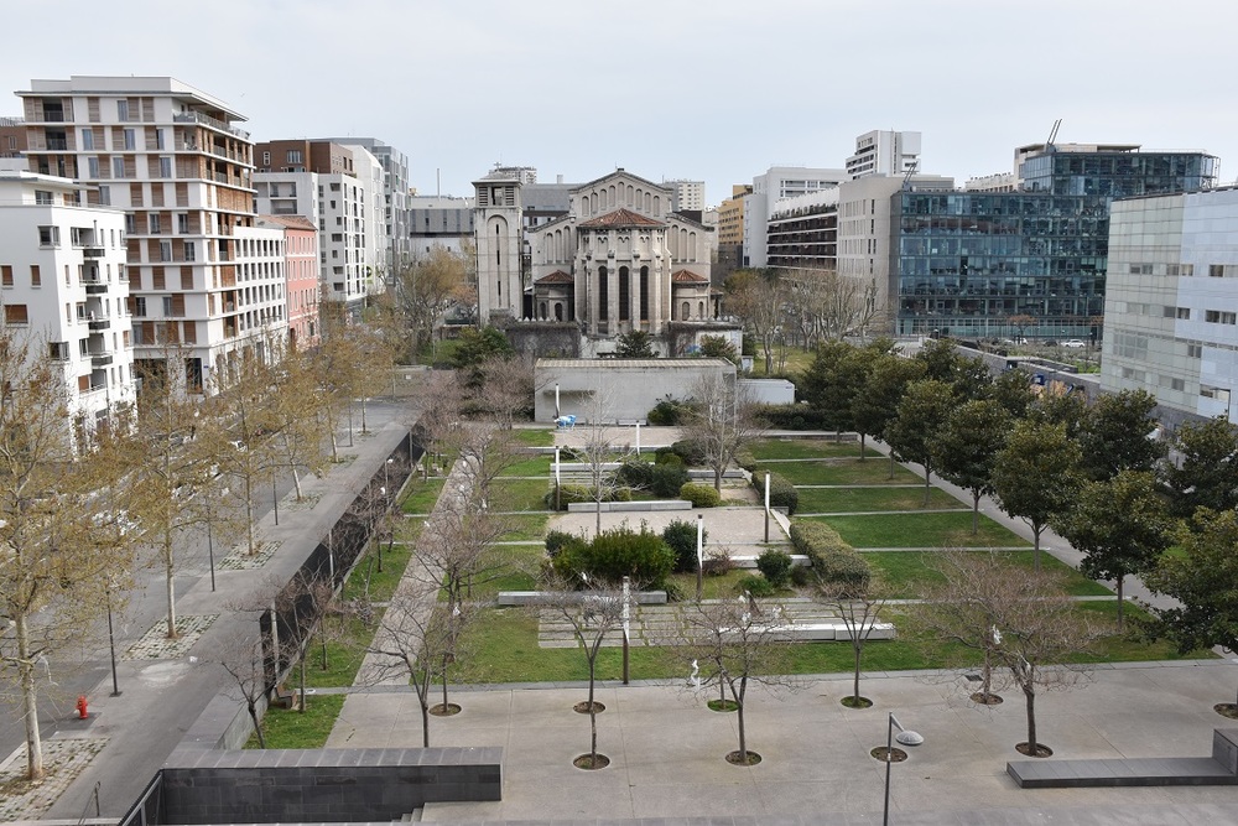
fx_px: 1032
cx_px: 619
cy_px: 413
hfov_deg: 61.9
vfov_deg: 43.6
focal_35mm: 30
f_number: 8
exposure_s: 1/320
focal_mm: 20
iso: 200
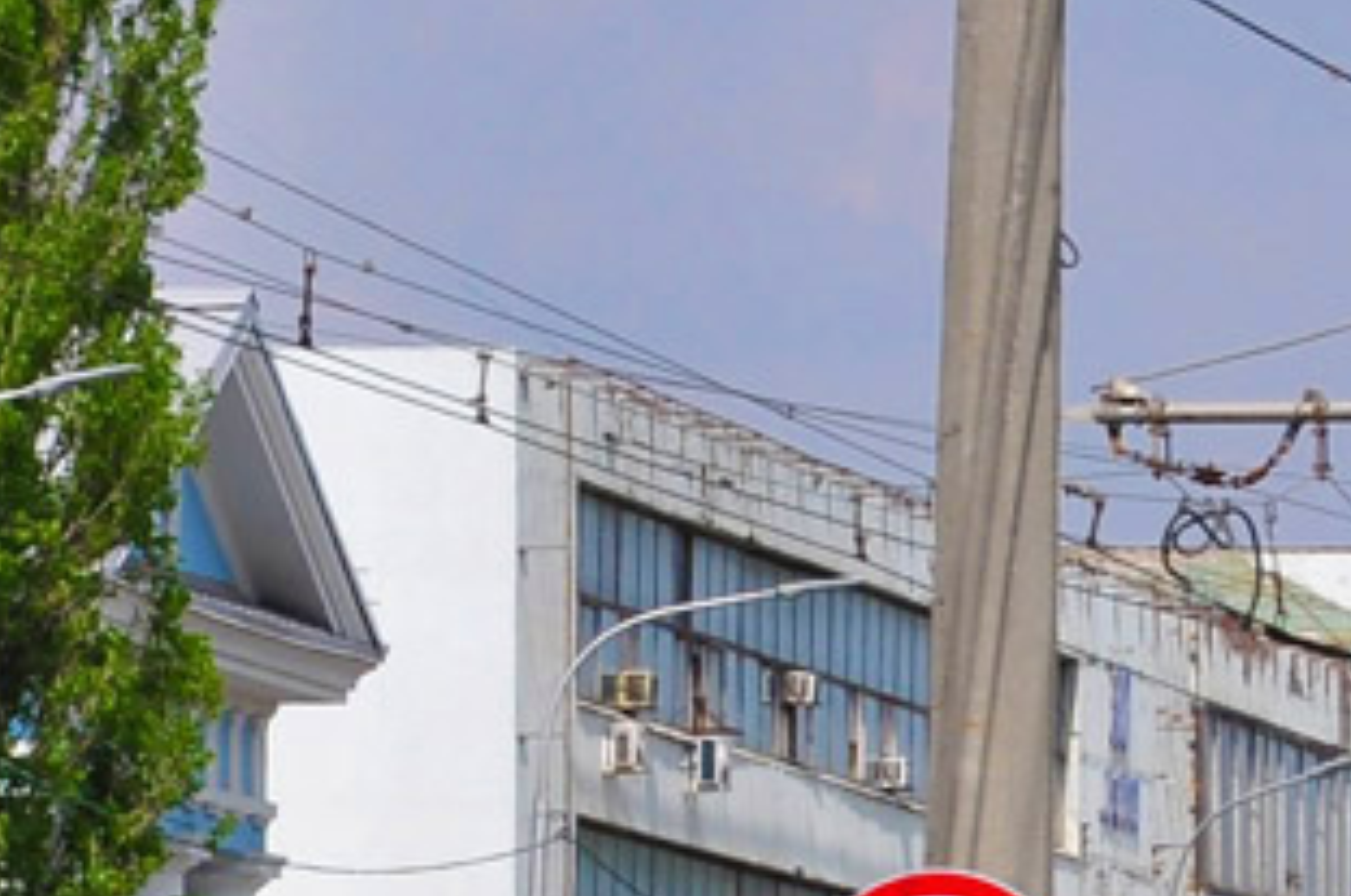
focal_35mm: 461
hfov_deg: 4.4
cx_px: 2087
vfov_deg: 3.0
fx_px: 17273
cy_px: 1396
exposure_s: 1/400
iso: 200
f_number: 11
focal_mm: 80
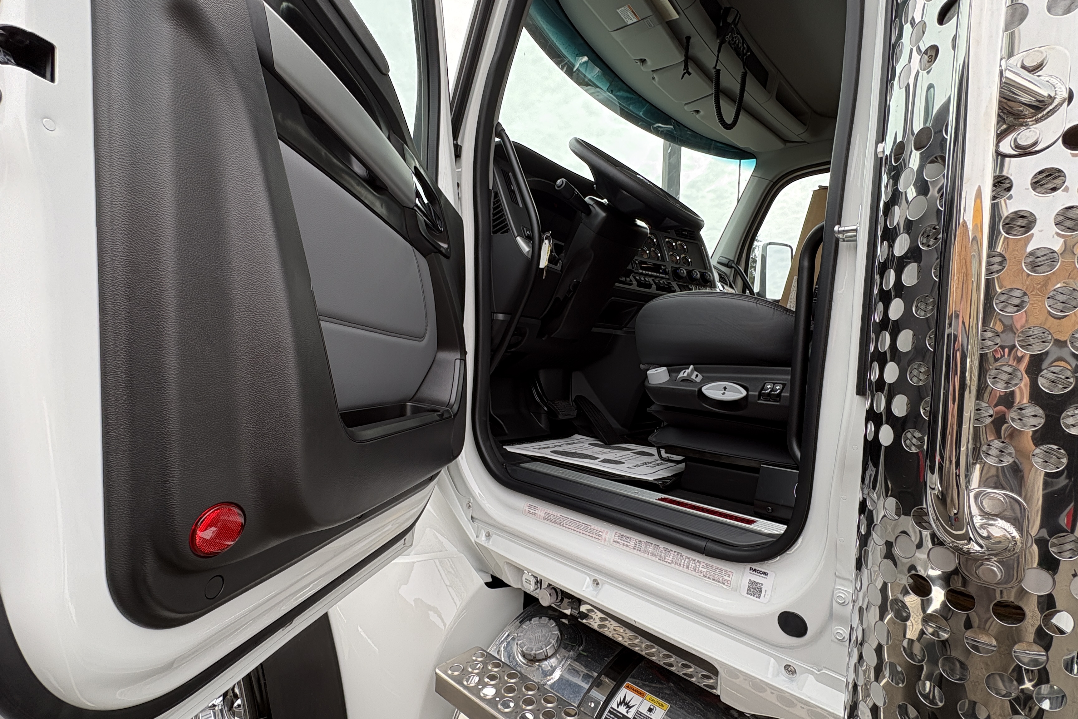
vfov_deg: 70.3
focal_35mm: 17
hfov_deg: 93.2
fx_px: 509
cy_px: 385
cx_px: 559
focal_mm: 2.22
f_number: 2.2
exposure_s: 1/145
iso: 50
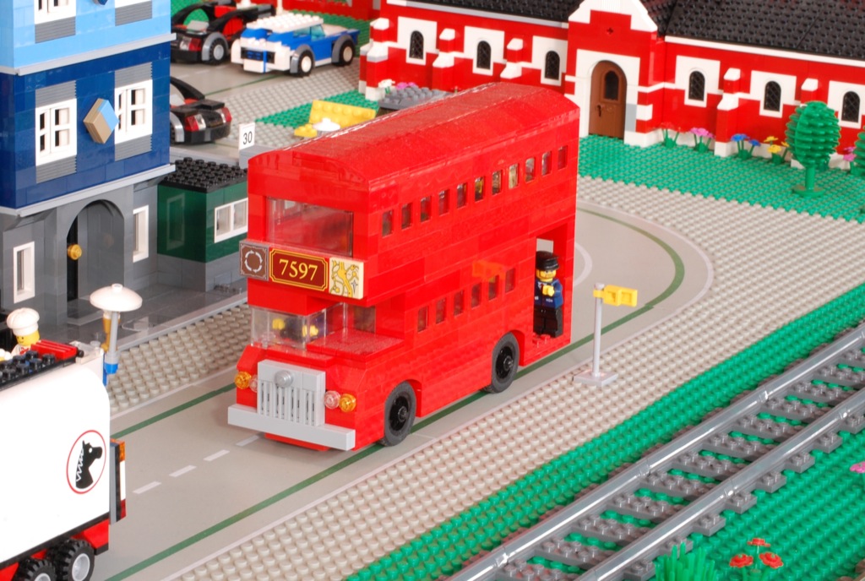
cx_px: 432
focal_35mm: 90
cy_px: 290
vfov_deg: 15.3
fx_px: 2168
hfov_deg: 22.6
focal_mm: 60
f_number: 22
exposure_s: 1/1.3
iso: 400
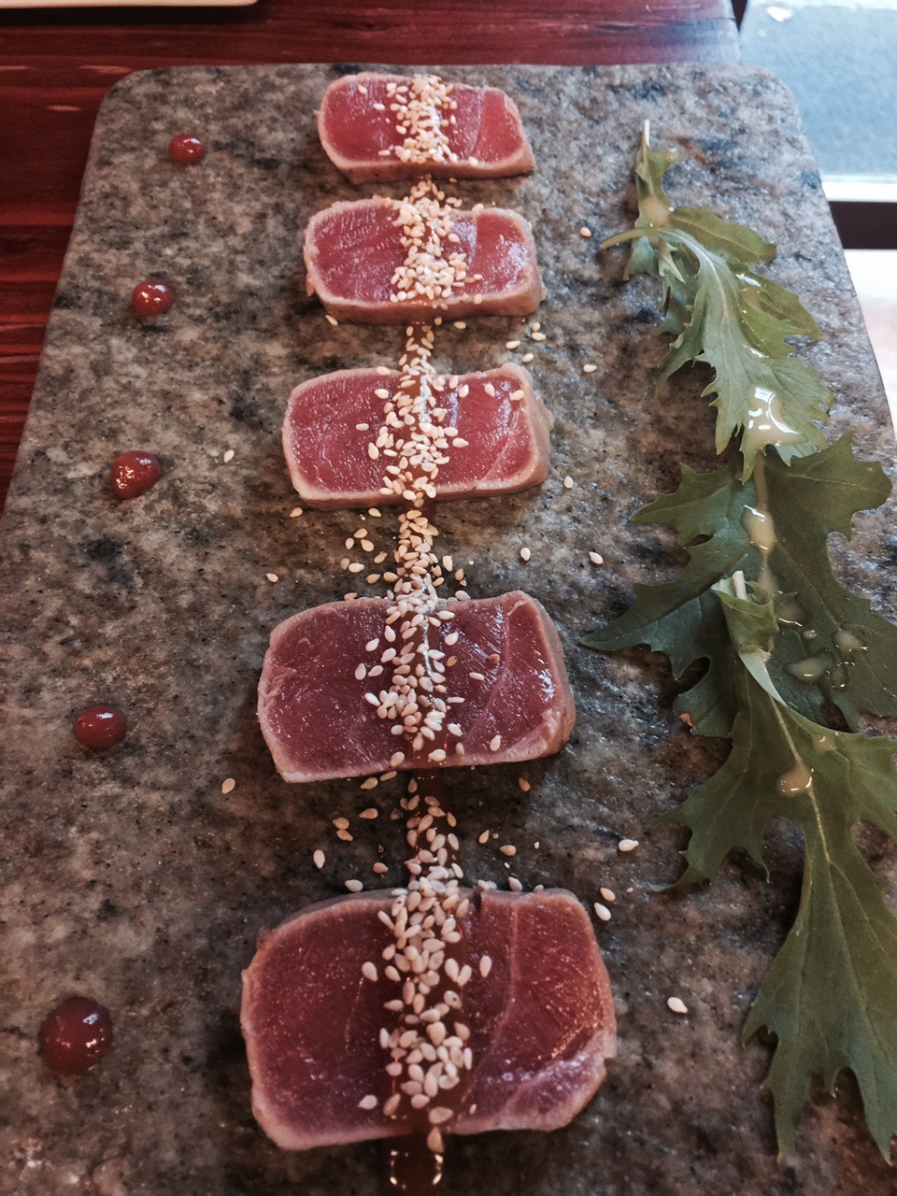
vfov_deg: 61.7
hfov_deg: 48.2
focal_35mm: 29
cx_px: 448
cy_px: 598
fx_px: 1002
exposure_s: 1/4
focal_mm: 4.15
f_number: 2.2
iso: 100
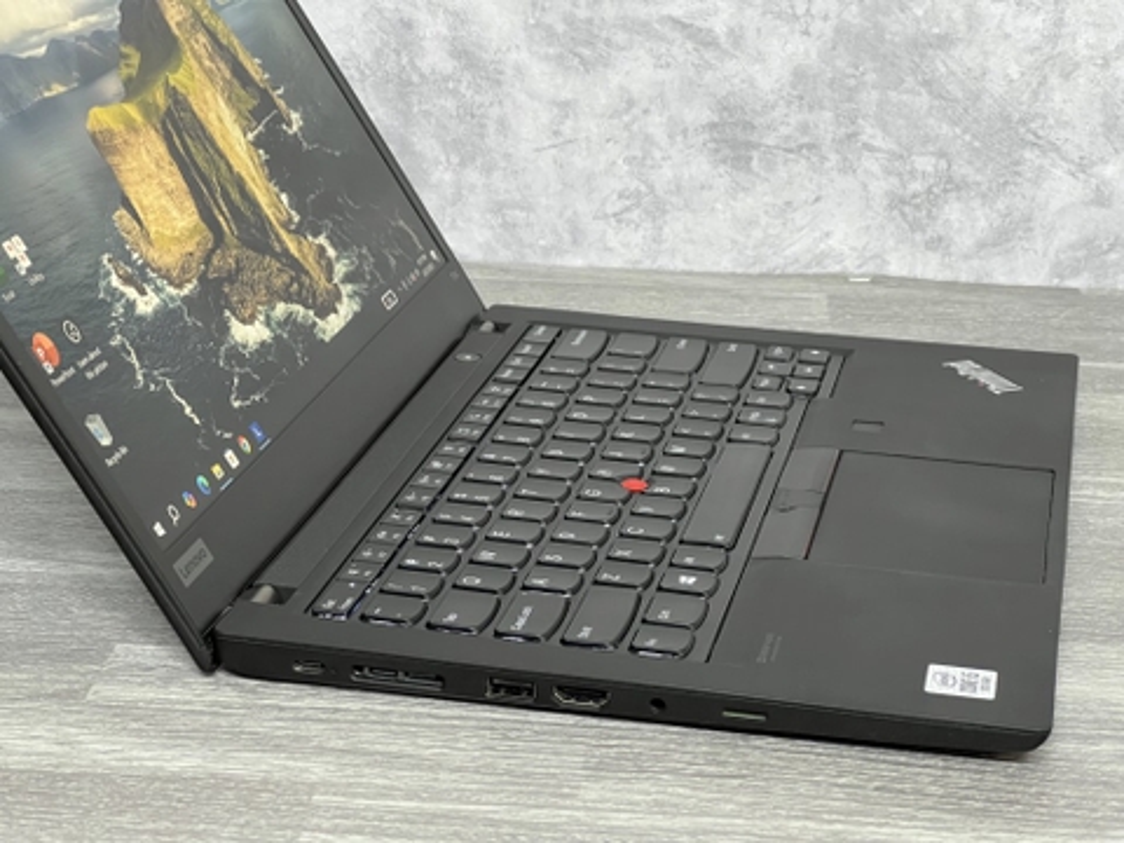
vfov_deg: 19.1
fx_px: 2500
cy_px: 422
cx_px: 562
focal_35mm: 77
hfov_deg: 25.3
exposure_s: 1/34
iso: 800
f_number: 2.8
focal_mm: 9
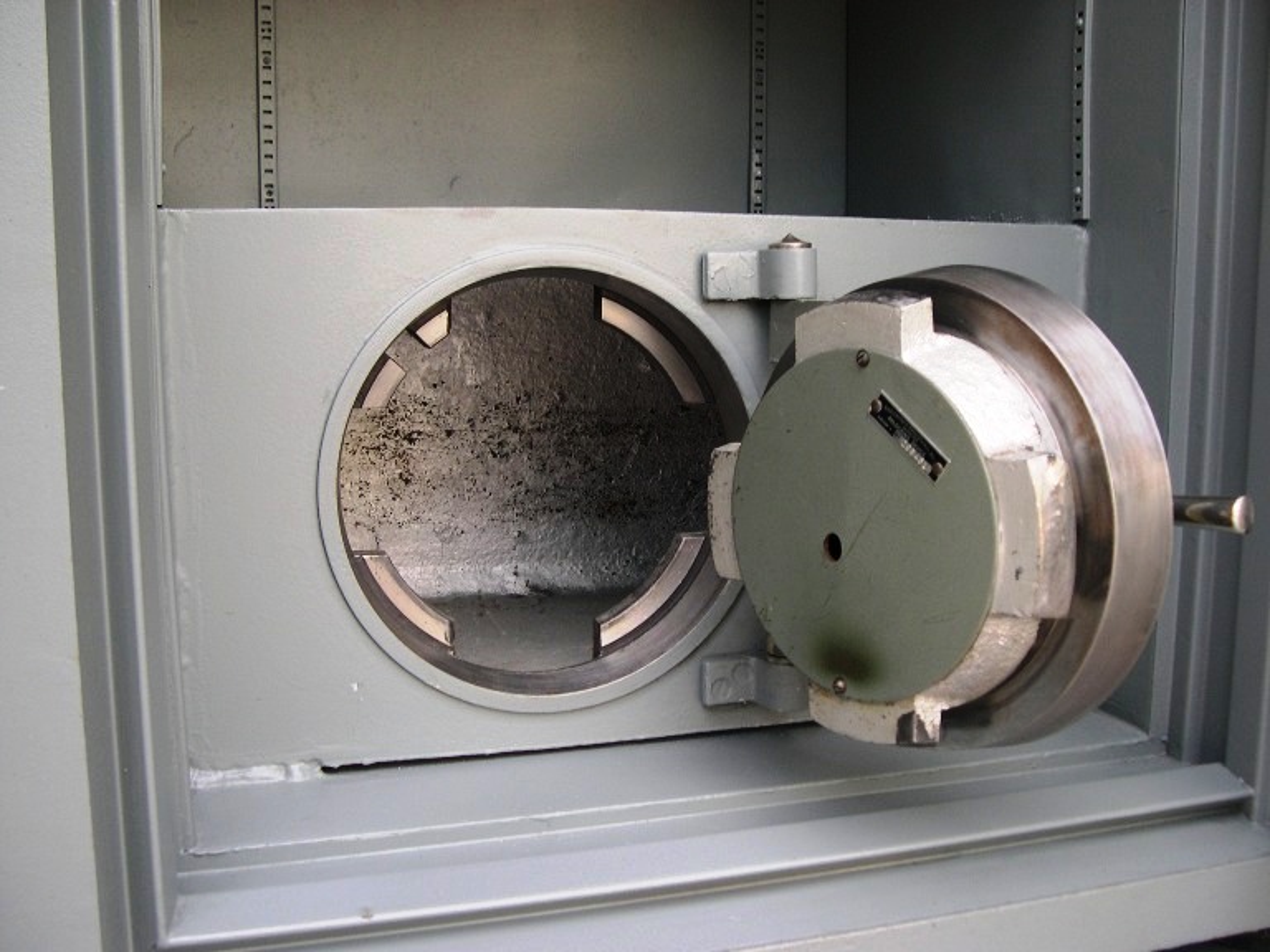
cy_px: 476
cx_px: 635
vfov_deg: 37.7
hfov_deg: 49.0
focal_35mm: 38
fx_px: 1394
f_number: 2.8
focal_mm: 8
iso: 100
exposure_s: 1/103
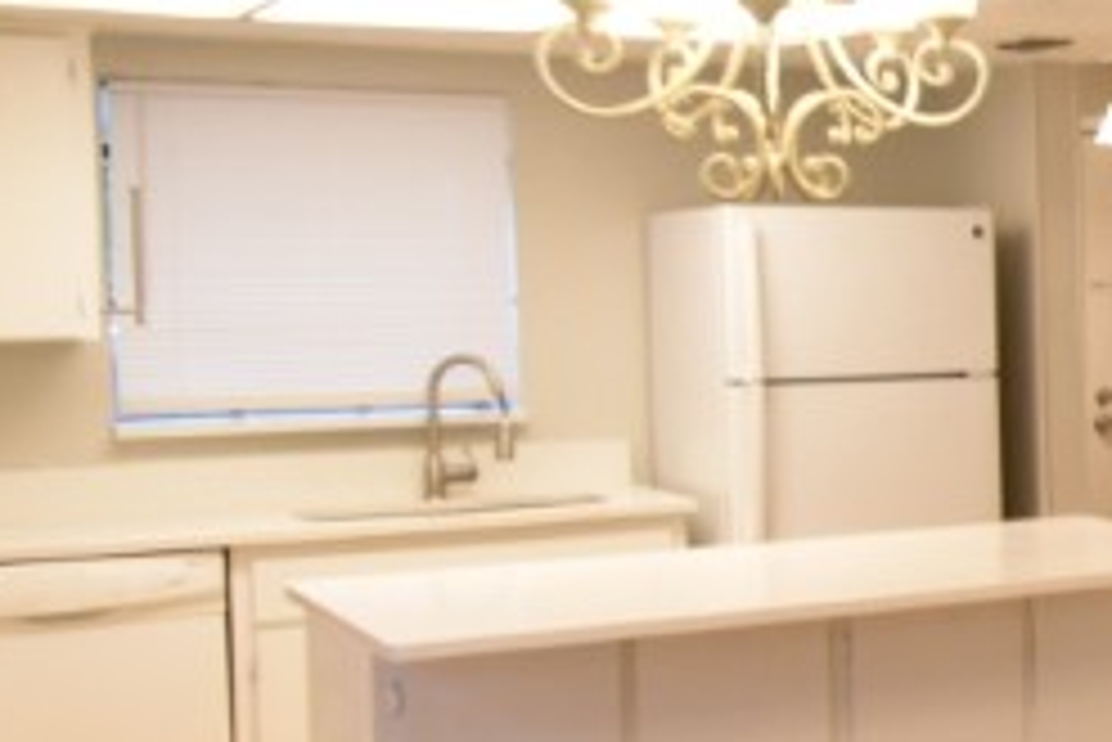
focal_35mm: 70
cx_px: 1958
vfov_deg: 19.5
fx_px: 2163
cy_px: 346
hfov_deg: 20.8
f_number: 3.5
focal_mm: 10
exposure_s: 1/20
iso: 800
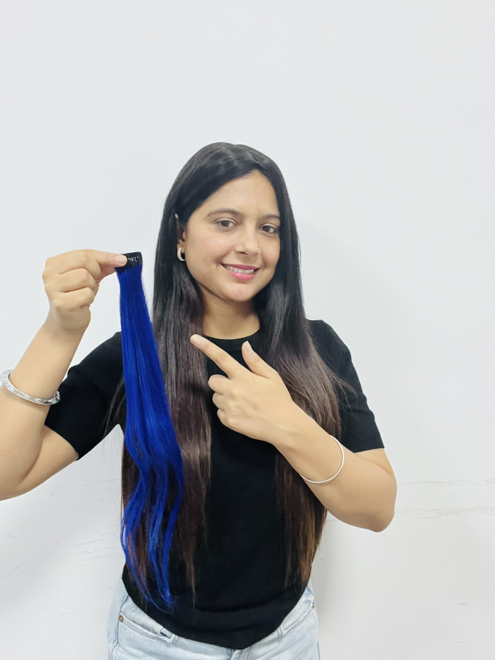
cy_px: 330
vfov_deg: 60.0
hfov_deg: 46.8
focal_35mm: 30
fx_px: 572
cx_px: 248
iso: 400
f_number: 2.2
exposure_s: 1/33
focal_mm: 2.71
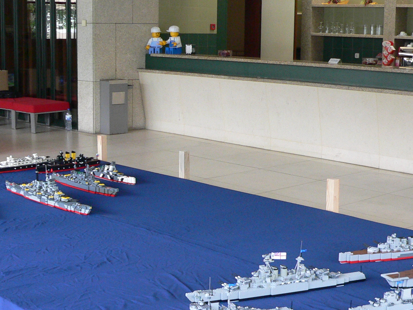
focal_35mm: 63
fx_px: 752
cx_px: 180
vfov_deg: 23.2
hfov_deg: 30.7
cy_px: 185
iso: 200
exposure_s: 1/40
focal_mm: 6
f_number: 2.8
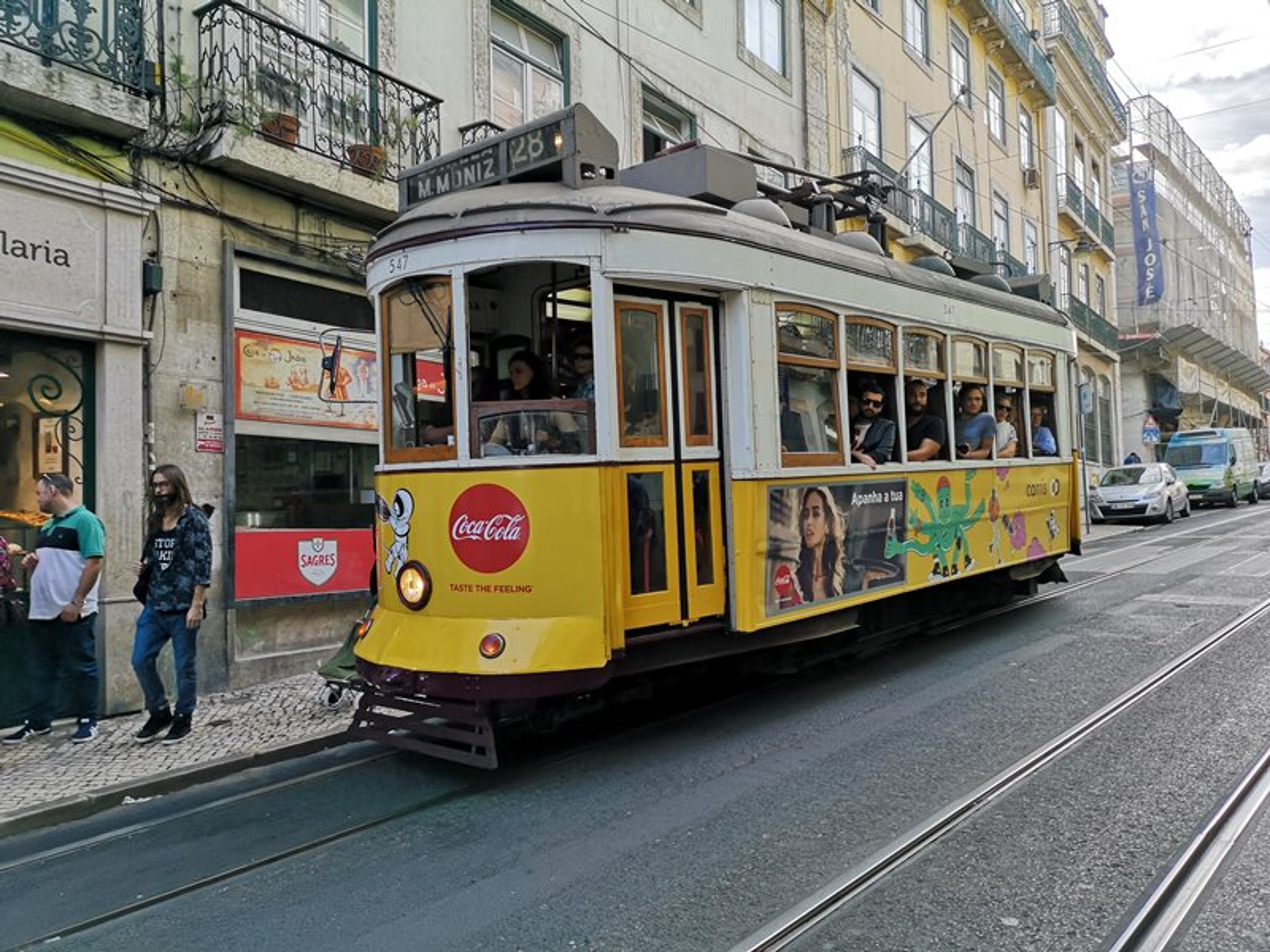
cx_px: 635
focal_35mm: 27
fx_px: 991
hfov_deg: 65.3
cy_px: 476
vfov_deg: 51.4
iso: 50
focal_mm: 3.95
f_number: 1.8
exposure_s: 1/361
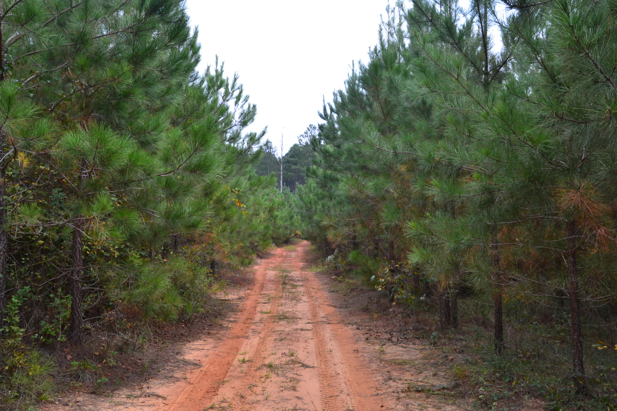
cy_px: 206
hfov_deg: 57.2
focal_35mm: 33
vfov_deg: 40.0
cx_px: 308
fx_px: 566
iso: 400
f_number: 10
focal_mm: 22
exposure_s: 1/200
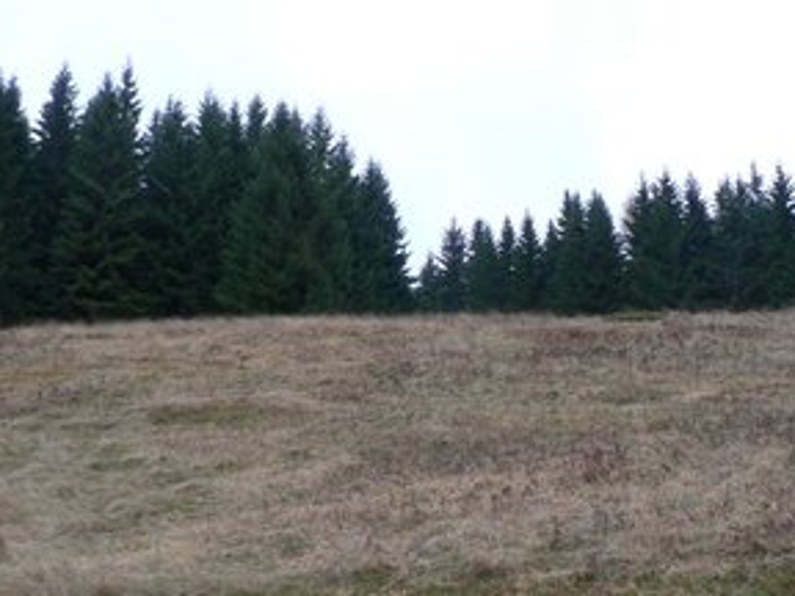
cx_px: 436
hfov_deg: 38.2
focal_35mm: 50
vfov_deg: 29.0
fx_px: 1148
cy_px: 370
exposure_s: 1/30
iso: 80
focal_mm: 6
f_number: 2.8
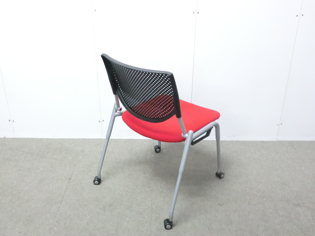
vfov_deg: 37.7
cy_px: 118
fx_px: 346
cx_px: 158
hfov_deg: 49.0
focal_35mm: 38
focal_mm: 6.9
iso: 800
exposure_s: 1/25
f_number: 3.9
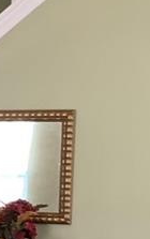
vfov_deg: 14.0
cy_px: 220
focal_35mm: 148
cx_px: -218
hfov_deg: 8.1
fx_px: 965
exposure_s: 1/60
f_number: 1.8
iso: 160
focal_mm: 4.25
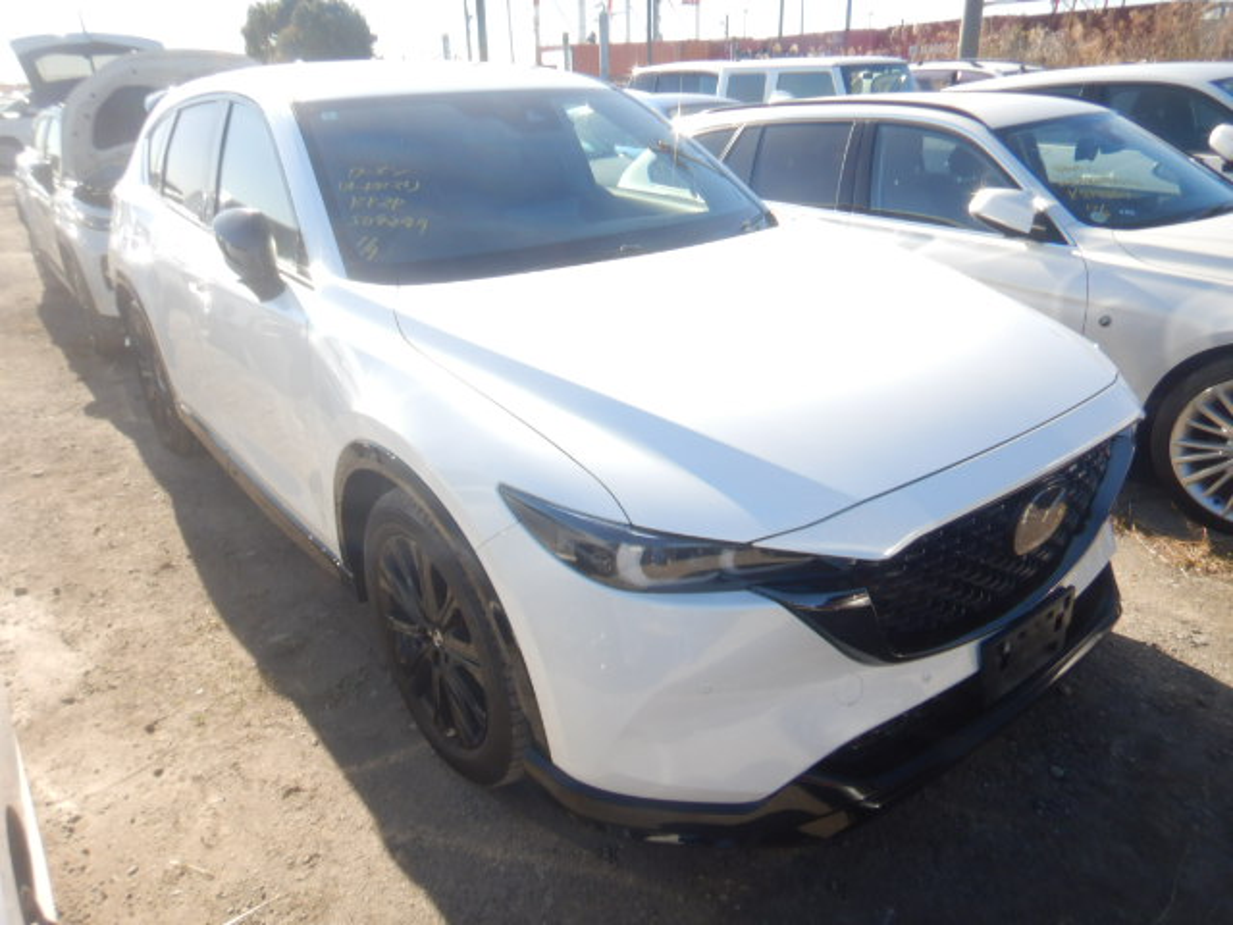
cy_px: 462
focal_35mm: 24
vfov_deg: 56.8
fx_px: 855
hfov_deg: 71.6
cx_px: 616
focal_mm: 4.3
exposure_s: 1/200
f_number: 2.8
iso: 125
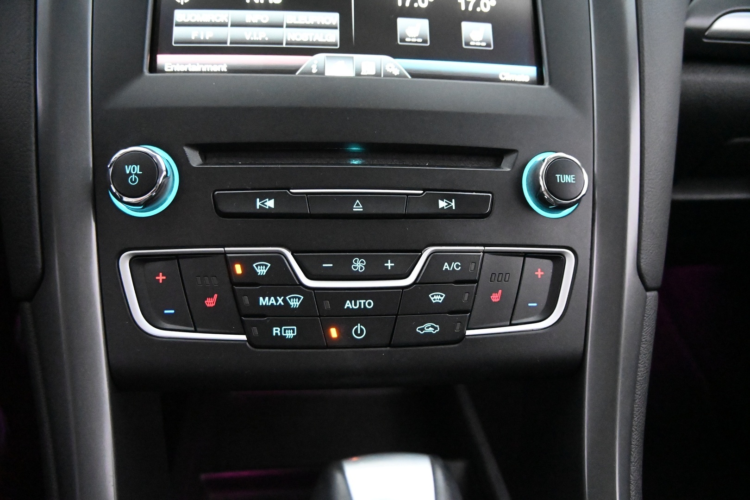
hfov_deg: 27.0
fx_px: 1562
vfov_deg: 18.2
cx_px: 375
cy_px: 250
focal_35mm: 75
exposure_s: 1/80
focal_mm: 50
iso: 12800
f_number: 6.3
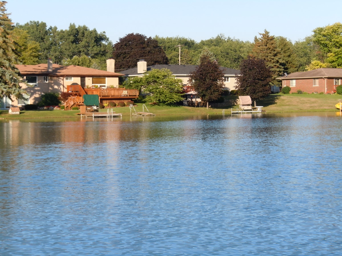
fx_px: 1008
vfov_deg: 14.5
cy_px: 128
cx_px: 171
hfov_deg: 19.3
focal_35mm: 102
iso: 100
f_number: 5.4
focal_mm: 18.3
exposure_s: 1/250
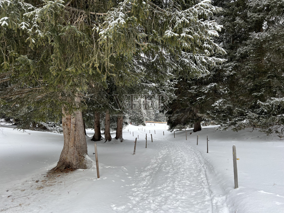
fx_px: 213
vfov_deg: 53.1
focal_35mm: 26
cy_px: 106
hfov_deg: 67.3
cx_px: 142
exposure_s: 1/803
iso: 50
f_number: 1.5
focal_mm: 5.7
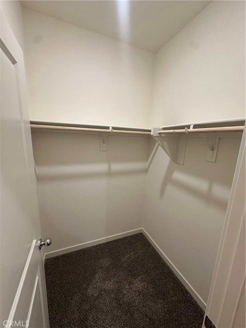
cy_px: 164
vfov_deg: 102.1
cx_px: 123
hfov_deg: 85.7
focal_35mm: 14
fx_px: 133
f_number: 2.2
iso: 200
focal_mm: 2.22
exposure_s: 1/120
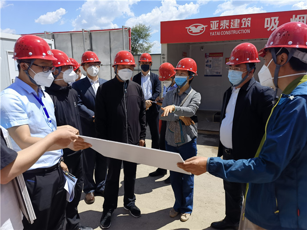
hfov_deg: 65.3
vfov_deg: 51.4
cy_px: 115
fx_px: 239
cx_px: 154
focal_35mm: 27
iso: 50
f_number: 1.9
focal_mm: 6.67
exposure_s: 1/4348
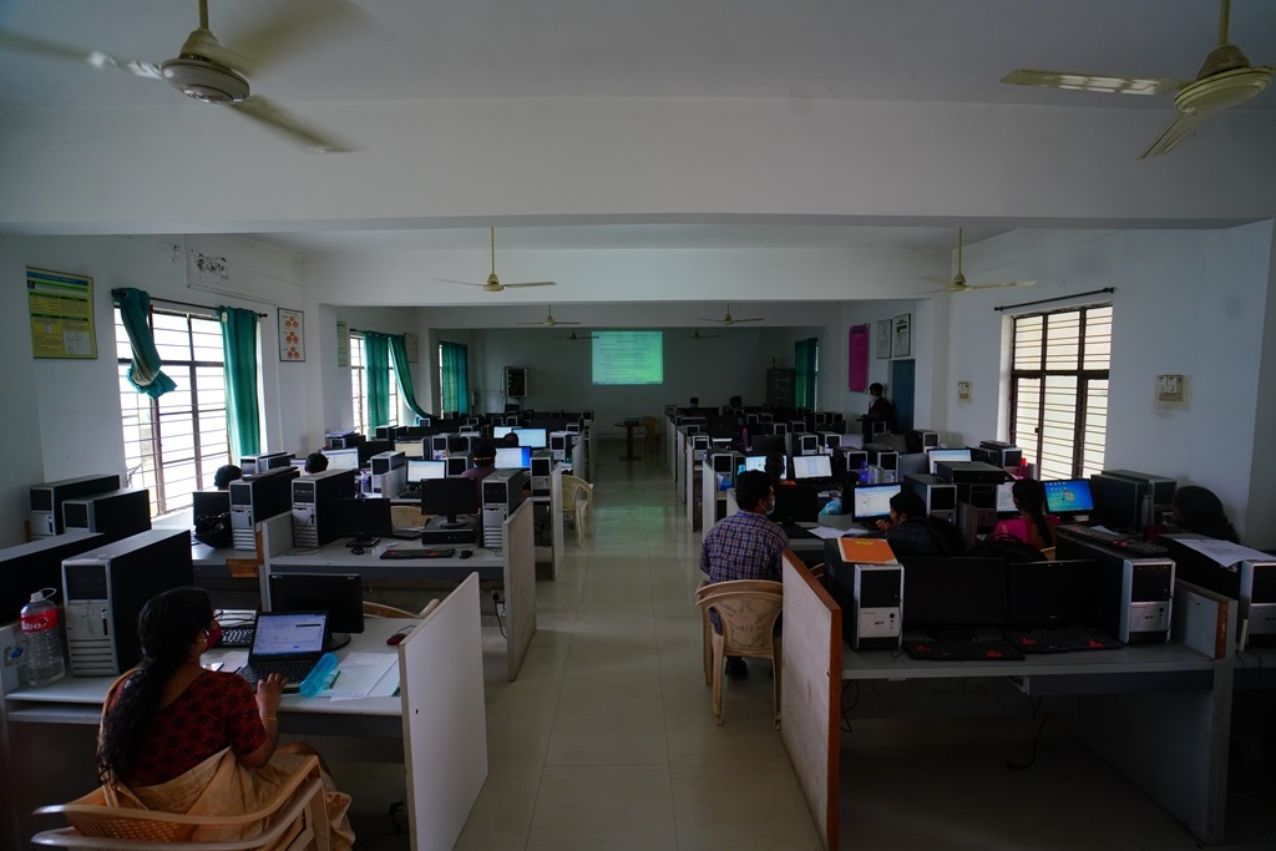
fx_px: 567
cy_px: 426
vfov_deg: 73.8
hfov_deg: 96.7
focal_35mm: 16
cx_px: 638
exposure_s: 1/100
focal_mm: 16
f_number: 4
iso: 640
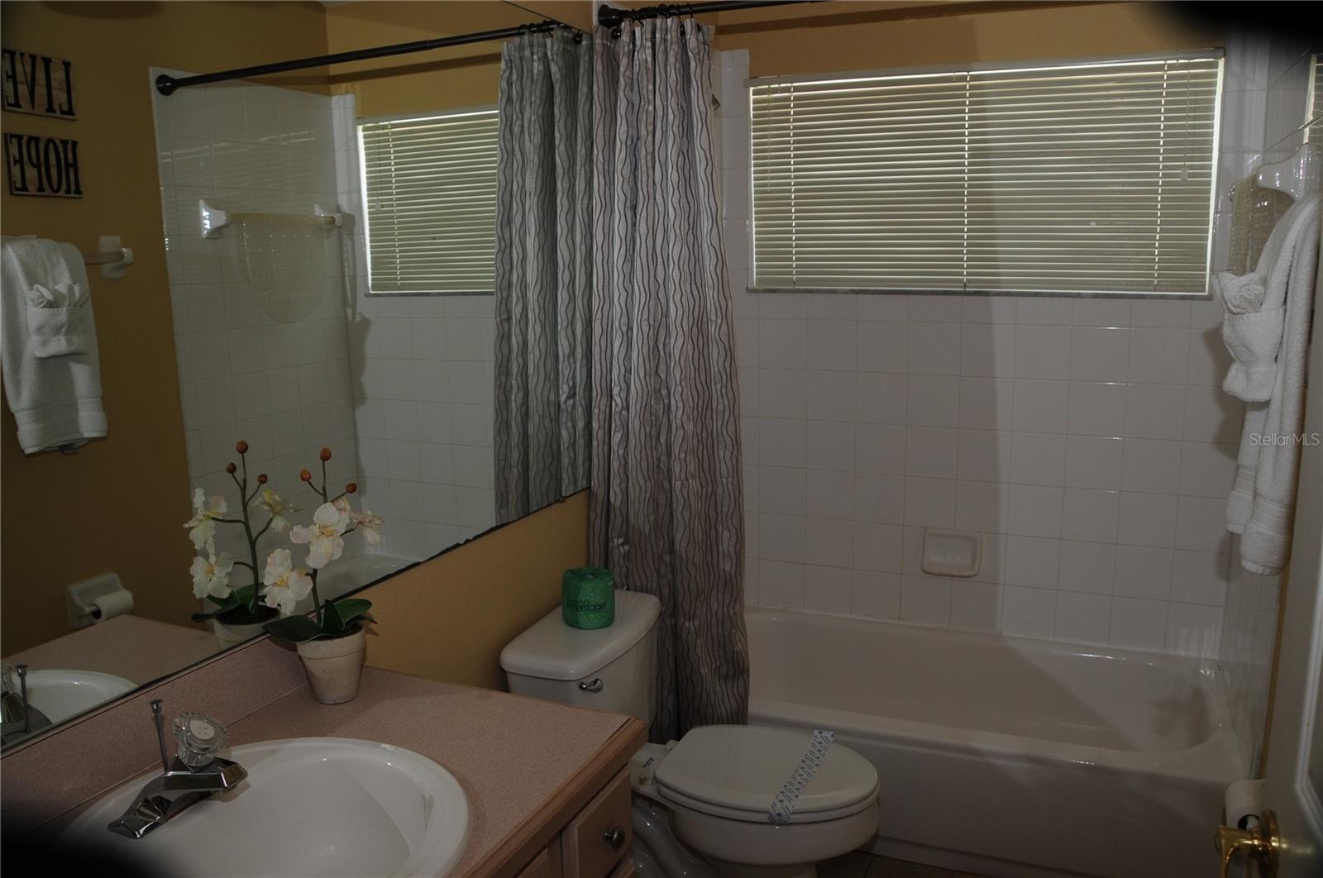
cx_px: 662
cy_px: 439
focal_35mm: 27
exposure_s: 1/60
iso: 200
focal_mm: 18
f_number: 5
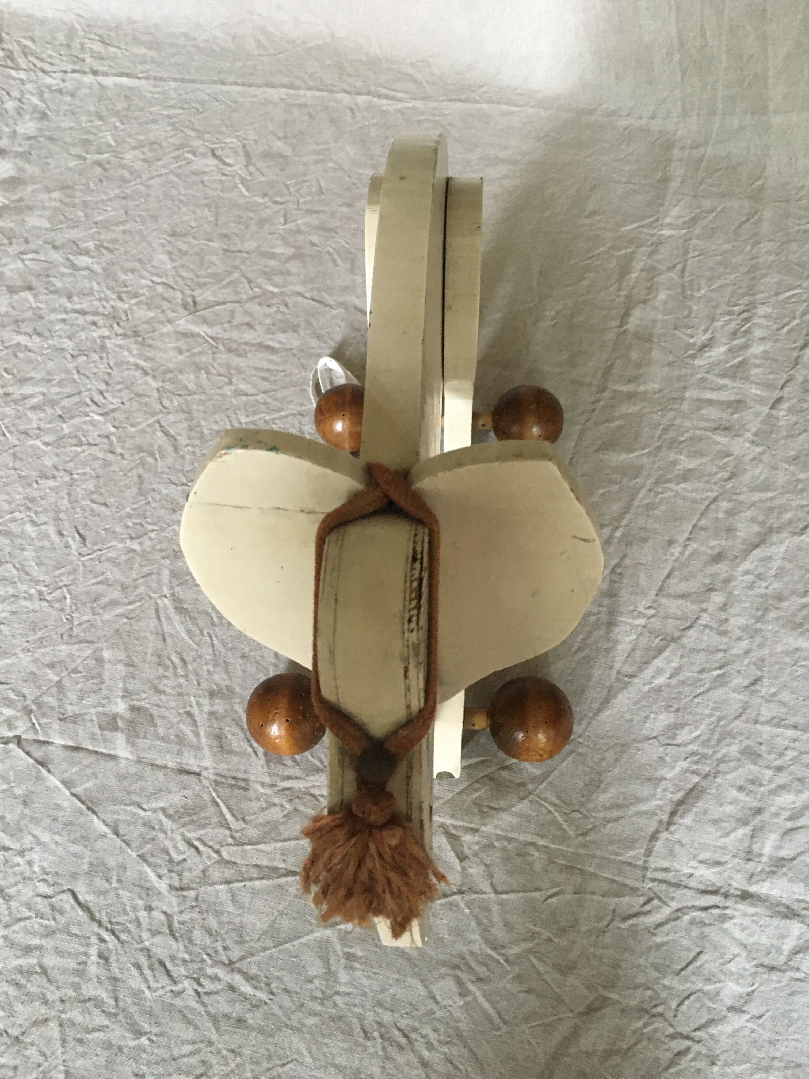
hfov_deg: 48.2
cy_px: 540
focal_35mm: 29
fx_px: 904
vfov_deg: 61.7
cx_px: 404
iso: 250
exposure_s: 1/17
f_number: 2.2
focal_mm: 4.15
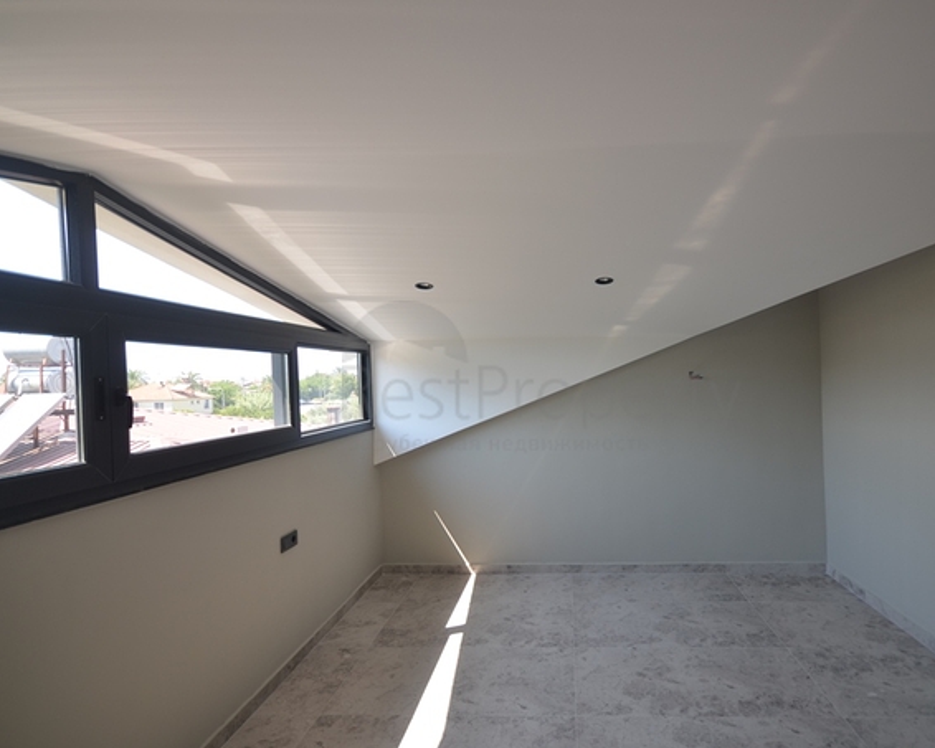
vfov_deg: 73.8
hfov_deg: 85.7
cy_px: 380
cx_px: 543
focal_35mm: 18
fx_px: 498
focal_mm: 10
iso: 100
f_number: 5.6
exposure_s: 1/60
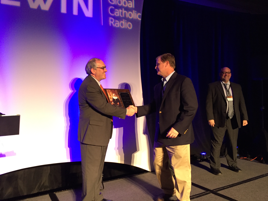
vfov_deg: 48.2
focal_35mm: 29
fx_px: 225
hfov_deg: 61.7
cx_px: 134
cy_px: 100
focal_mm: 4.15
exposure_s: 1/30
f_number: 2.2
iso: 160
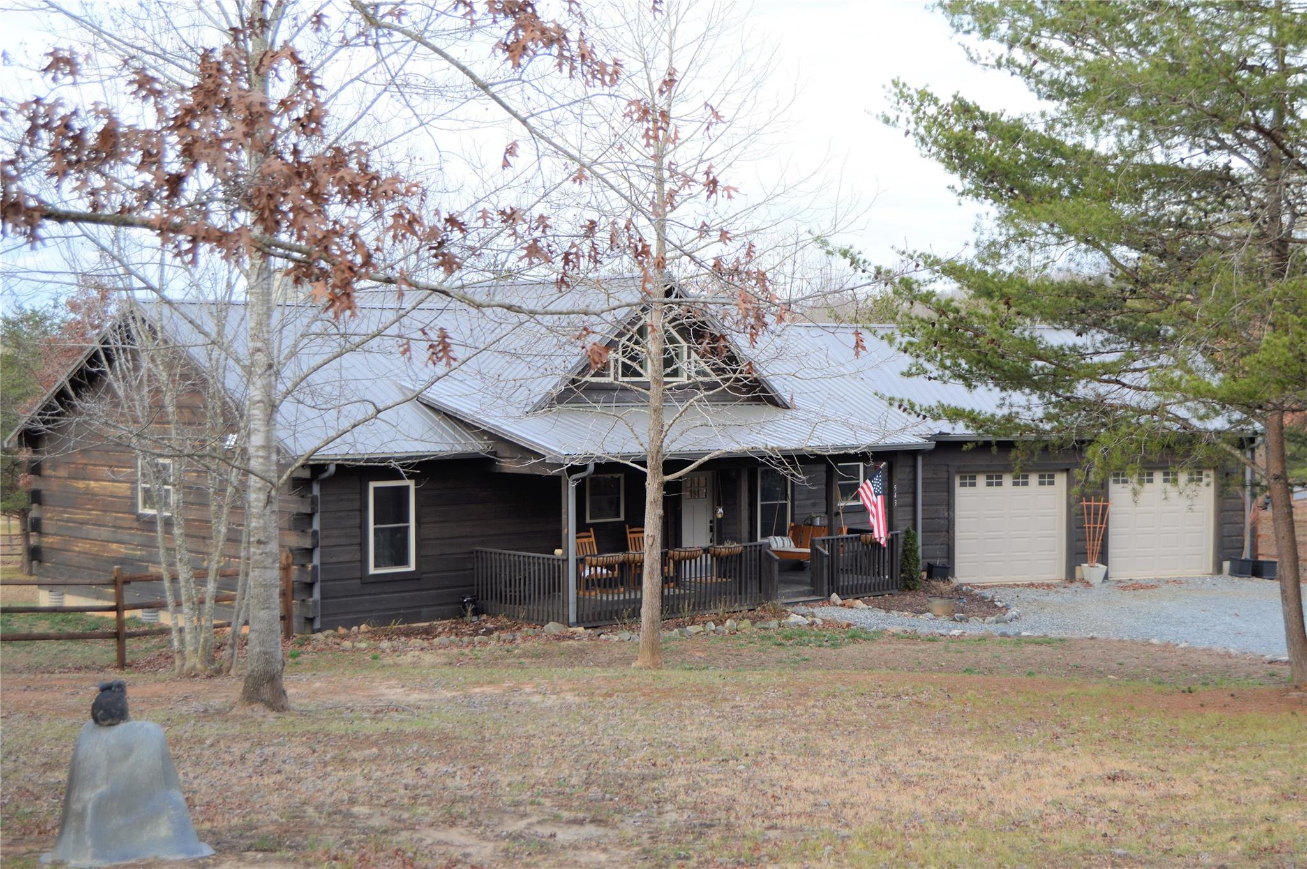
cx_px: 654
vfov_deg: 23.7
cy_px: 434
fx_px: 2067
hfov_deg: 35.1
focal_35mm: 57
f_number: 5.6
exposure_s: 1/125
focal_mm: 38
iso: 125
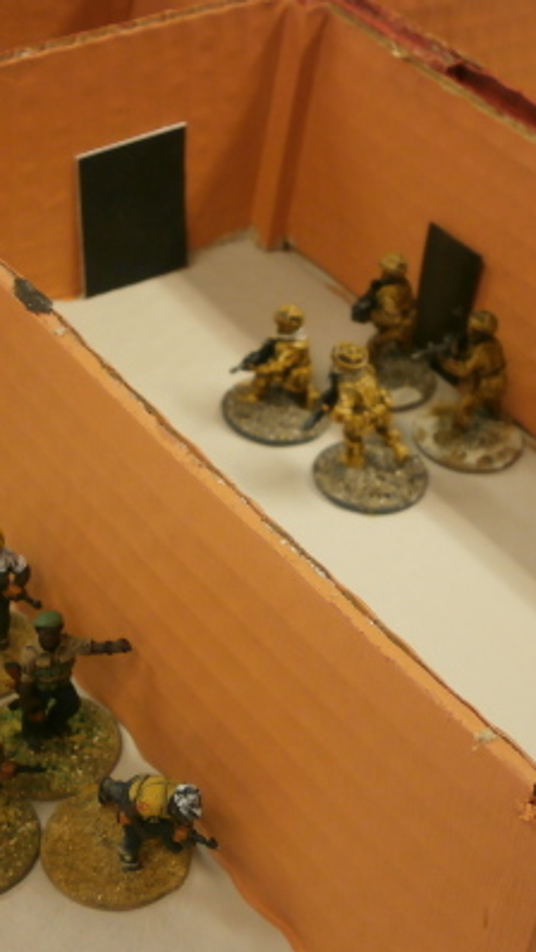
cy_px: 474
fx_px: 1743
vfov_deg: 30.6
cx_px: 337
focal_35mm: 69
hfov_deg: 17.5
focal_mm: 8.3
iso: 200
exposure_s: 1/25
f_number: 3.4
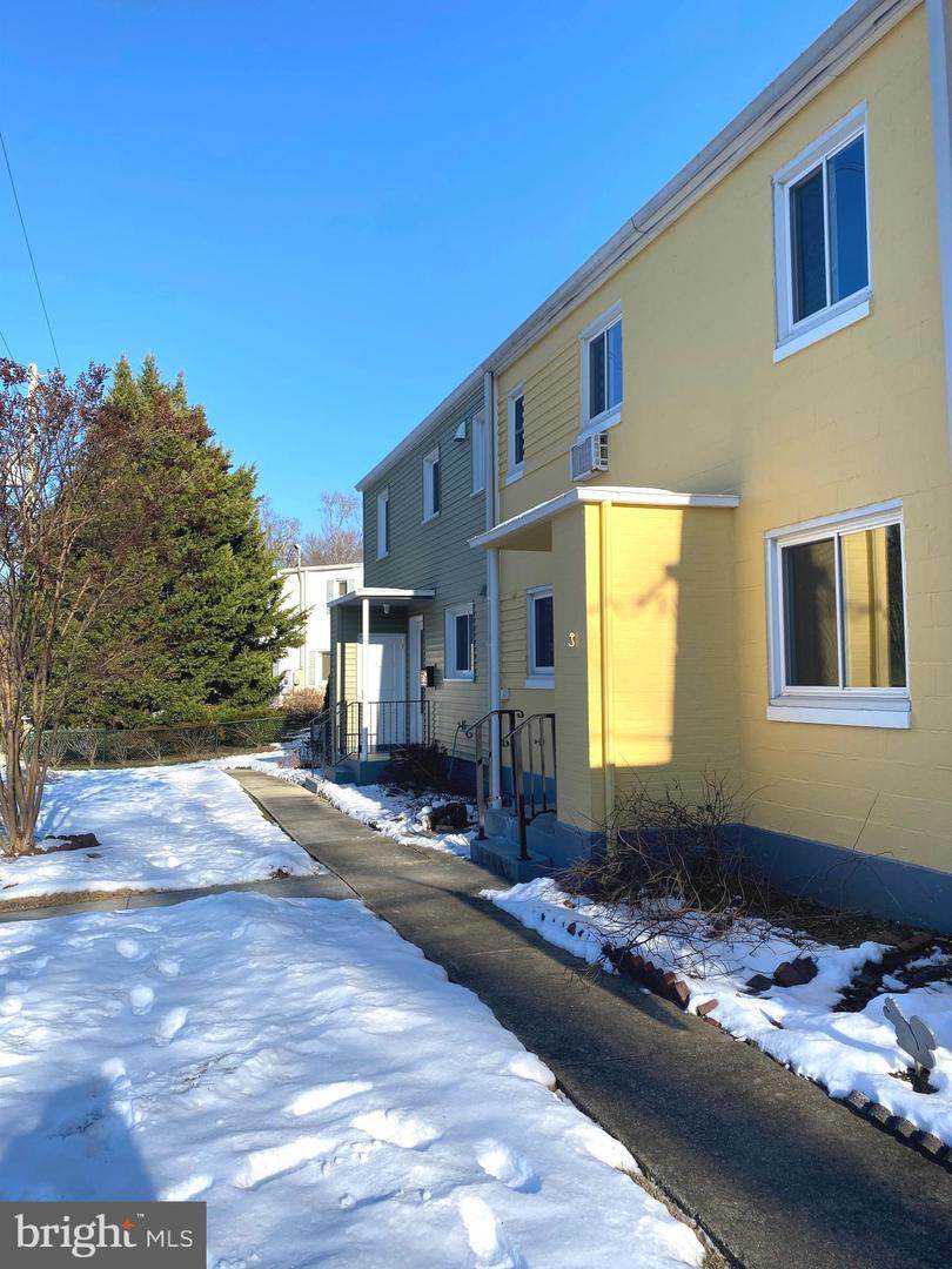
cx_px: 476
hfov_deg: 53.1
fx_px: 953
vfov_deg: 67.3
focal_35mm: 26
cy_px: 634
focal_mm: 4.25
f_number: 1.8
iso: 32
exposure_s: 1/2028
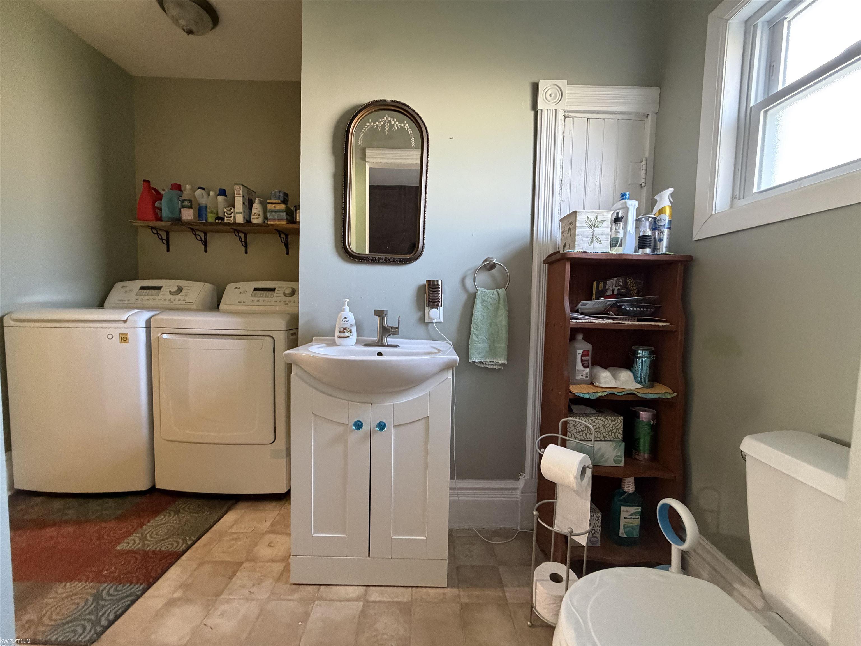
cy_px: 323
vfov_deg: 85.7
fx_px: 348
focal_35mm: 14
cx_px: 430
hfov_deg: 102.1
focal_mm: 2.22
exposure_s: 1/60
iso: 640
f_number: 2.2
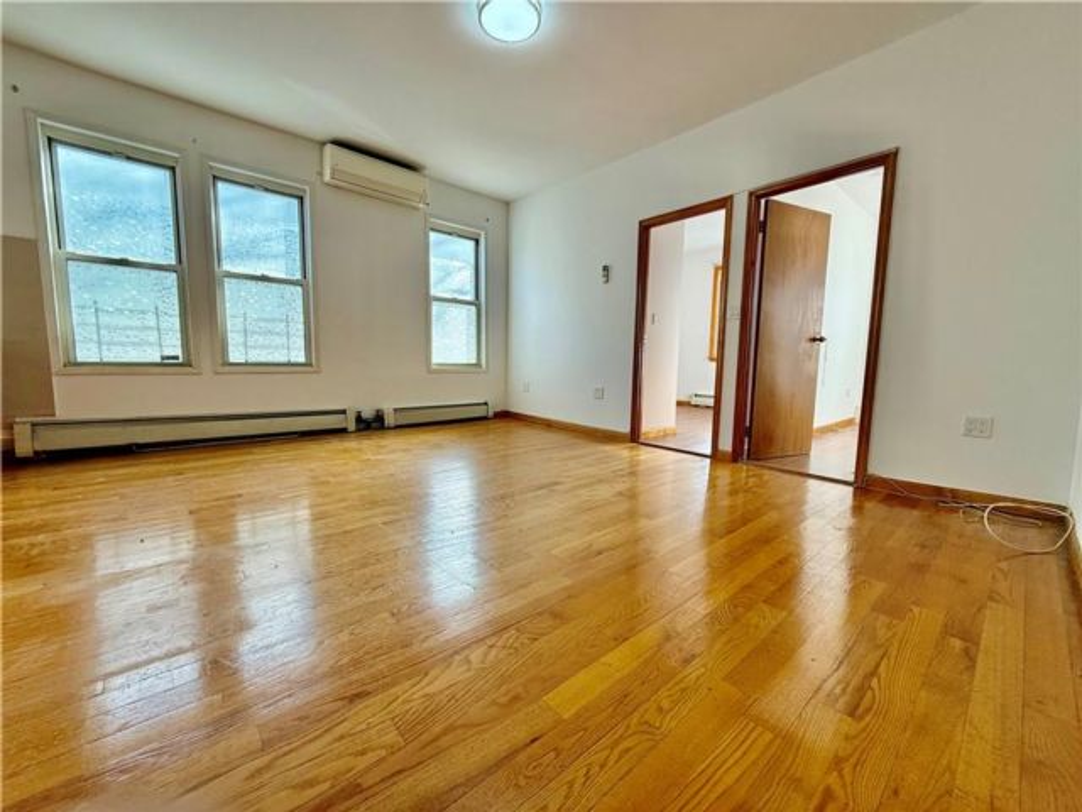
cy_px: 406
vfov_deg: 85.7
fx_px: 438
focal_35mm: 14
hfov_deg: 102.1
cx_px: 541
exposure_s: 1/128
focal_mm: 2.22
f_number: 2.2
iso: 64
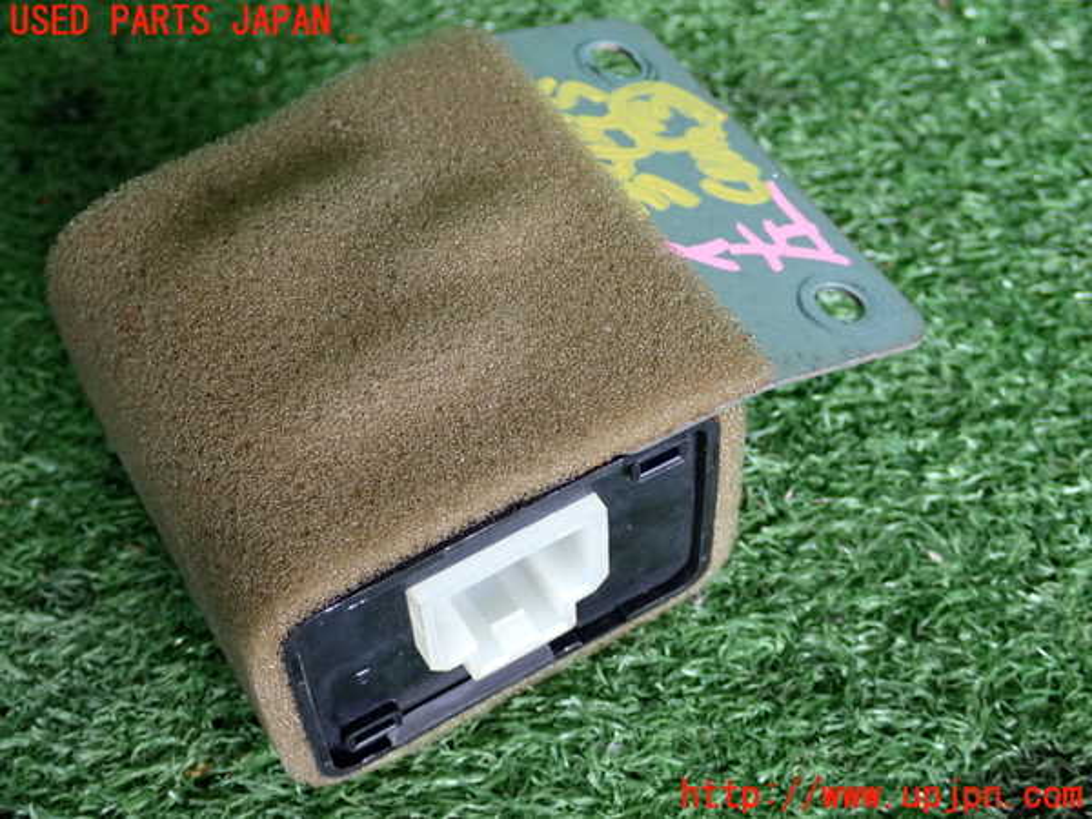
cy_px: 410
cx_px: 546
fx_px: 1703
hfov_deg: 35.5
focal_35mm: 54
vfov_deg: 27.0
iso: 250
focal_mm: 9.65
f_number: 3.3
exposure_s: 1/50
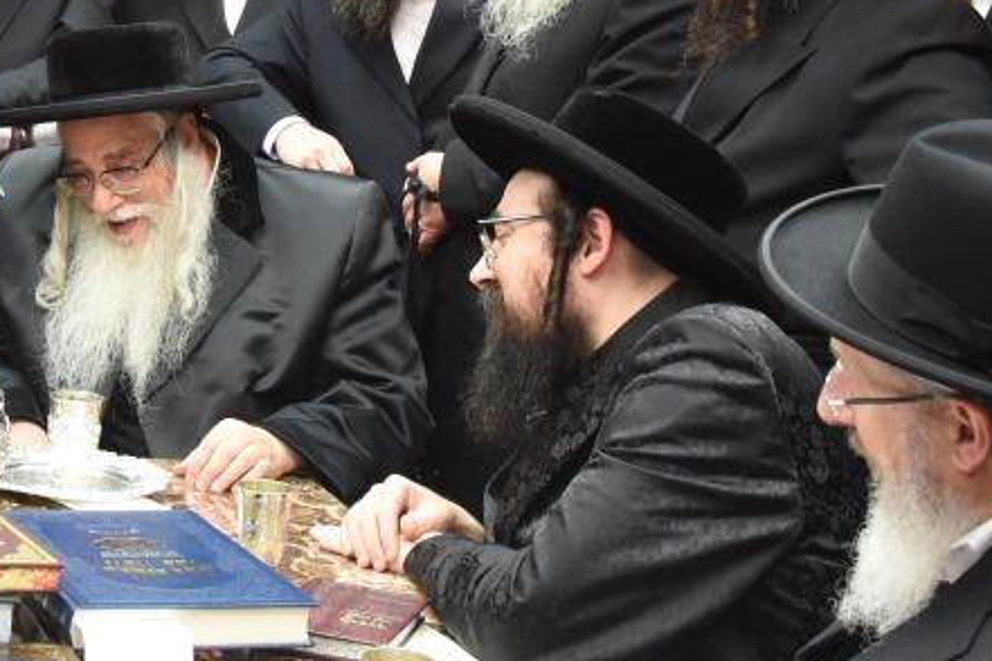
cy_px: 134
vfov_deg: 17.1
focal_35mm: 79
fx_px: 2177
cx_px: 121
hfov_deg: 25.0
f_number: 5.6
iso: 2500
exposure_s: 1/100
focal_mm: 34
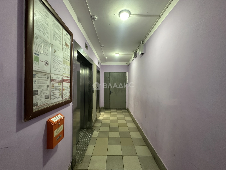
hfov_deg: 102.1
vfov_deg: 85.7
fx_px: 91
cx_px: 113
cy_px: 85
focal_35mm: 14
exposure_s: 1/50
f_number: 2.2
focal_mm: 2.22
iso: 250
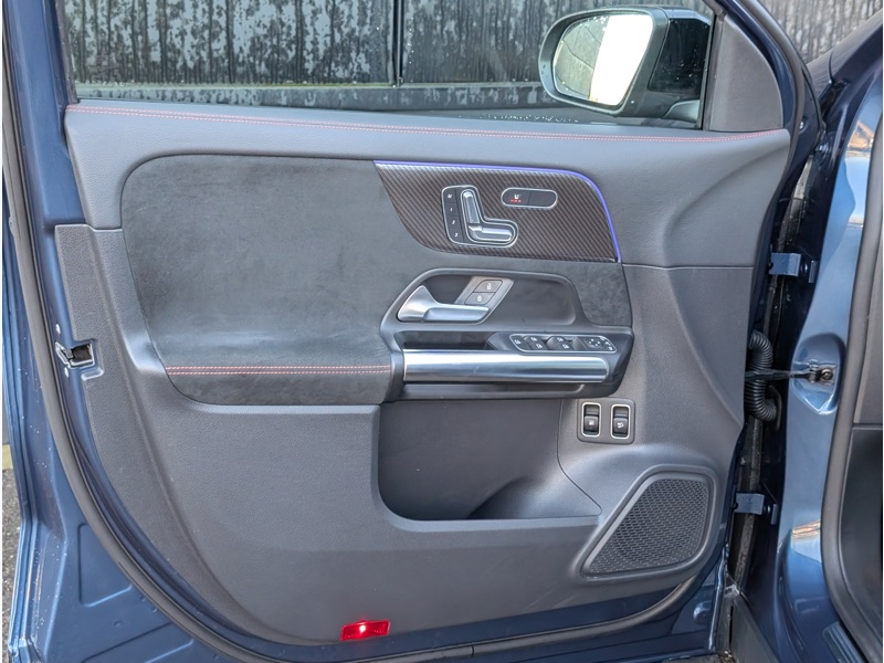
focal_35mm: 49
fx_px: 1251
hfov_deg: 38.9
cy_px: 332
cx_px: 442
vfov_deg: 29.7
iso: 302
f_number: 1.68
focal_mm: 6.9
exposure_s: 1/296
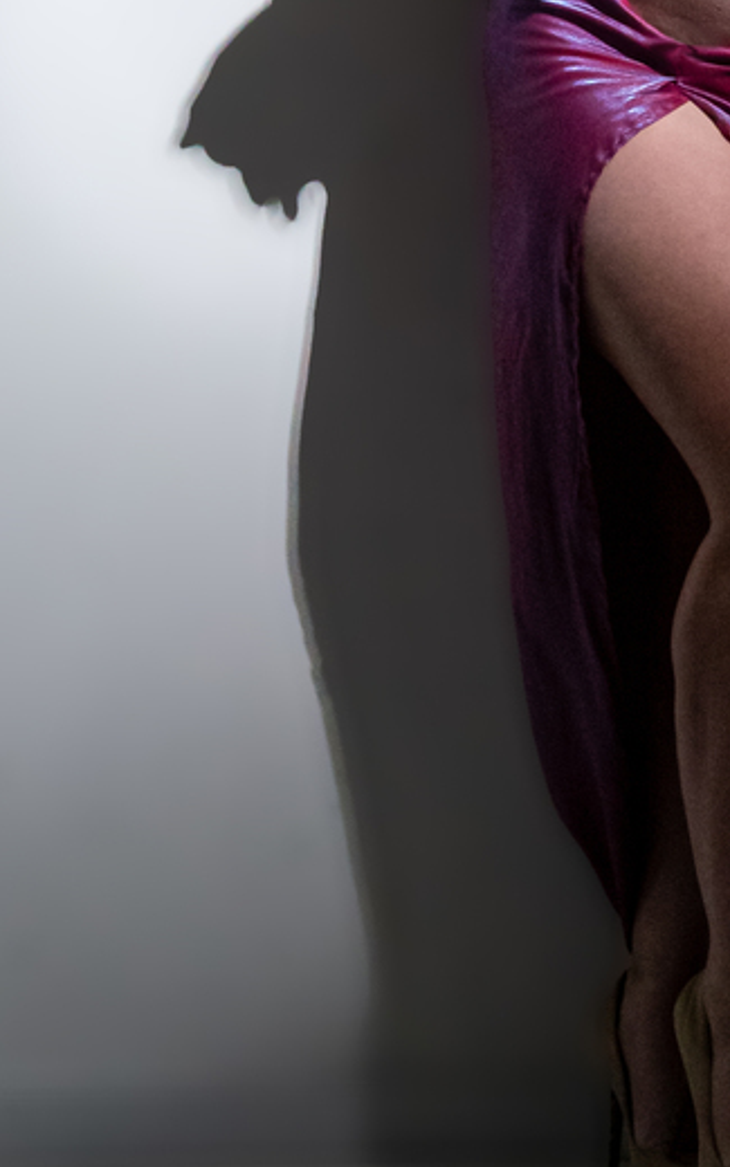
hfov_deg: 9.7
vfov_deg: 15.2
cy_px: -153
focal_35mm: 134
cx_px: 818
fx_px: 4265
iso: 1250
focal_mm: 38
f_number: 18
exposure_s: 1/100
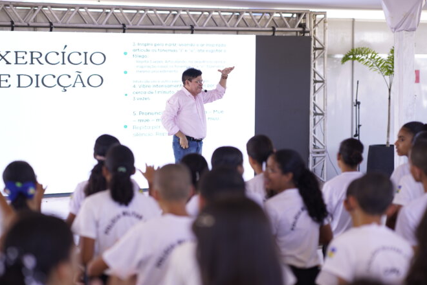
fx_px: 1222
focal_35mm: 103
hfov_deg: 19.8
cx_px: 217
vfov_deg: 13.3
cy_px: 143
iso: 100
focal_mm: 85
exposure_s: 1/200
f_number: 2
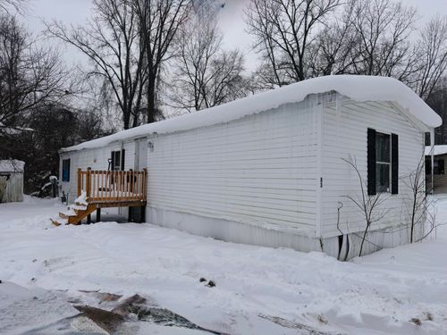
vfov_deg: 56.8
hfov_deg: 71.6
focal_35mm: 24
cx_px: 224
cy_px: 168
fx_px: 310
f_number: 1.78
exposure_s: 1/9009
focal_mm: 6.76
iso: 80
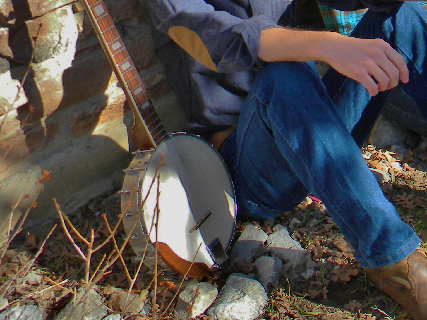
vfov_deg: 20.5
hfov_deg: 26.5
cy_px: 24
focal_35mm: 70
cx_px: 415
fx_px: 863
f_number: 3.5
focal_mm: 5
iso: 80
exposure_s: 1/295
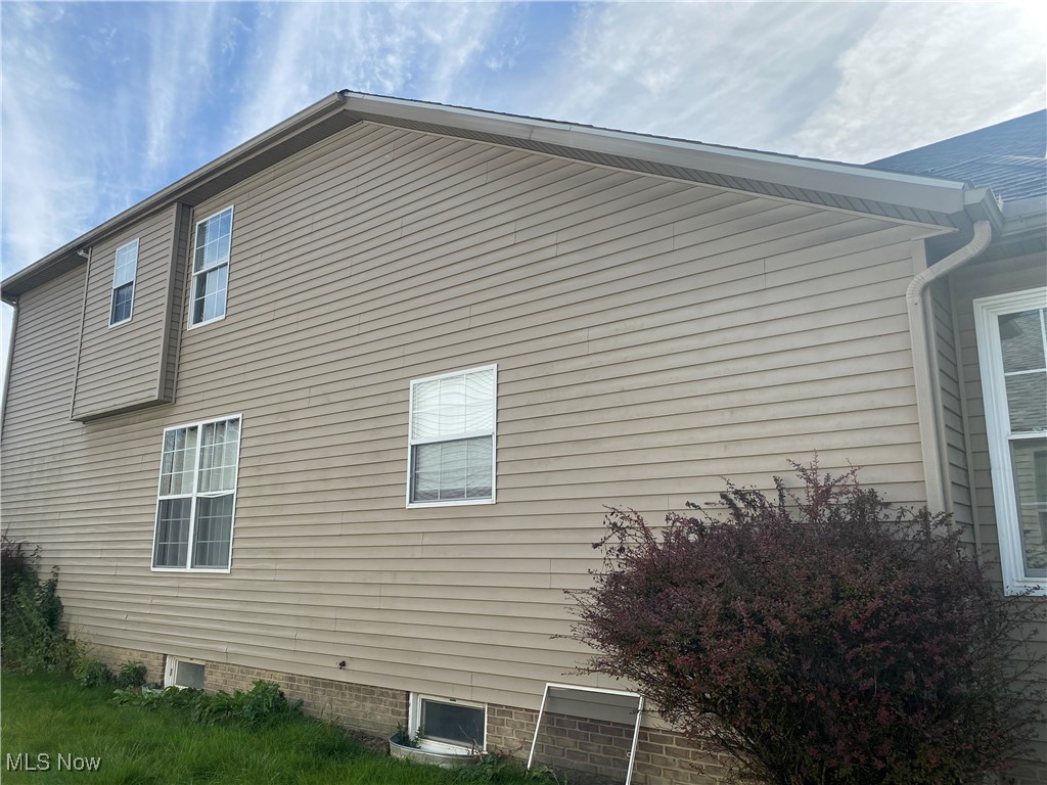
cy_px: 392
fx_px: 786
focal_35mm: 26
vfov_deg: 53.1
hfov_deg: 67.3
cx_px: 524
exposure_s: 1/1961
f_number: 1.8
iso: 32
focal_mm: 4.25
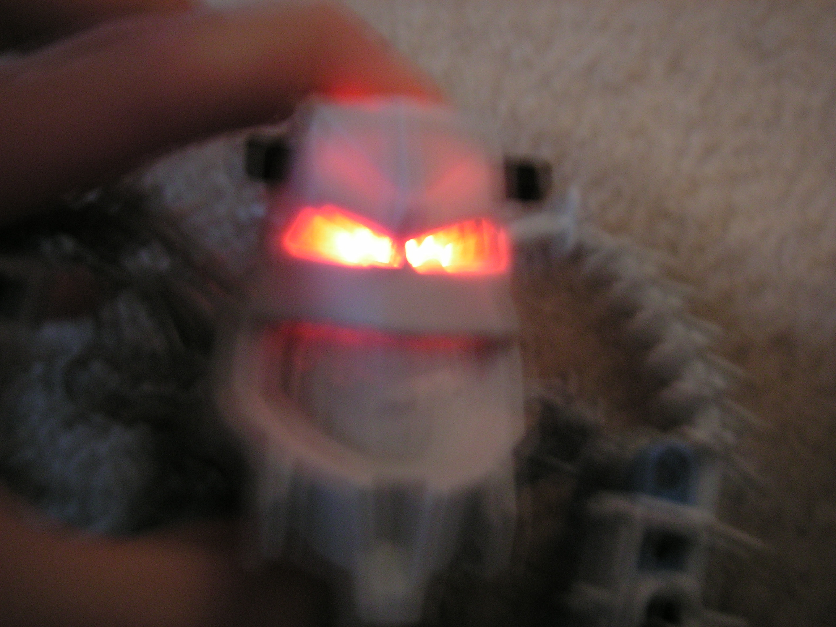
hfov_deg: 49.0
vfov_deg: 37.7
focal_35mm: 38
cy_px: 314
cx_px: 418
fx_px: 918
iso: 100
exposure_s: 1/2
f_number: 3.3
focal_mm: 6.3
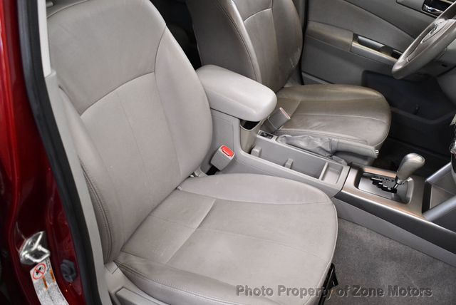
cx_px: 228
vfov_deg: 36.9
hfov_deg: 53.1
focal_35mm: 36
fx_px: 456
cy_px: 152
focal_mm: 18
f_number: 3.5
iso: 2000
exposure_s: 1/125
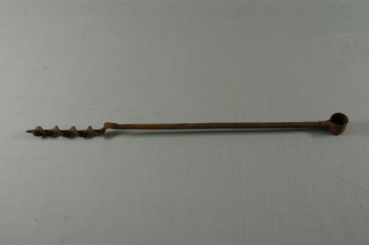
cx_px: 184
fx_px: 476
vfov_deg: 28.9
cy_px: 122
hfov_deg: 42.4
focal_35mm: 46
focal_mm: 31
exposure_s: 1/6
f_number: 10
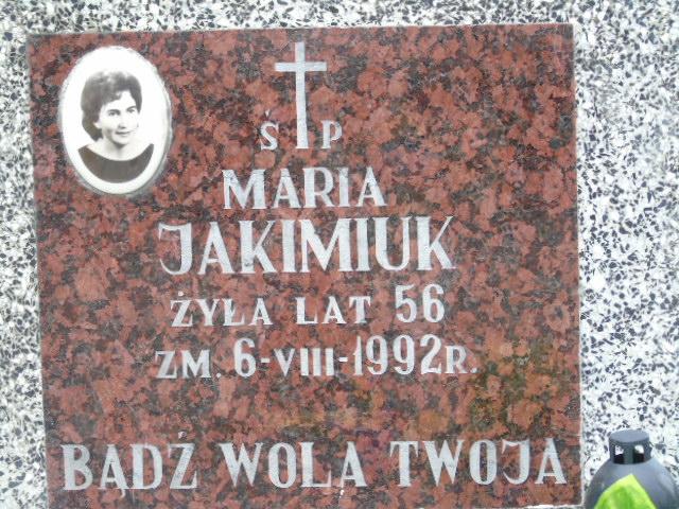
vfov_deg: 7.0
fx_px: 4158
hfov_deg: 9.3
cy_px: 254
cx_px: 340
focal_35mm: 212
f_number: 4.7
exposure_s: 1/125
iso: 250
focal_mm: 38
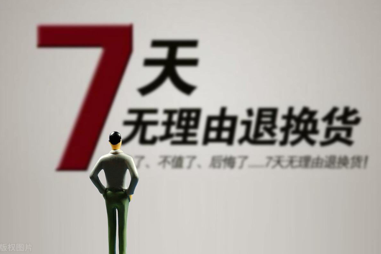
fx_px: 1598
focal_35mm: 151
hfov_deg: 13.6
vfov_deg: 9.1
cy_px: 127
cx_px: 190
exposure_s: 1/160
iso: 1000
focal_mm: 100
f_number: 7.1
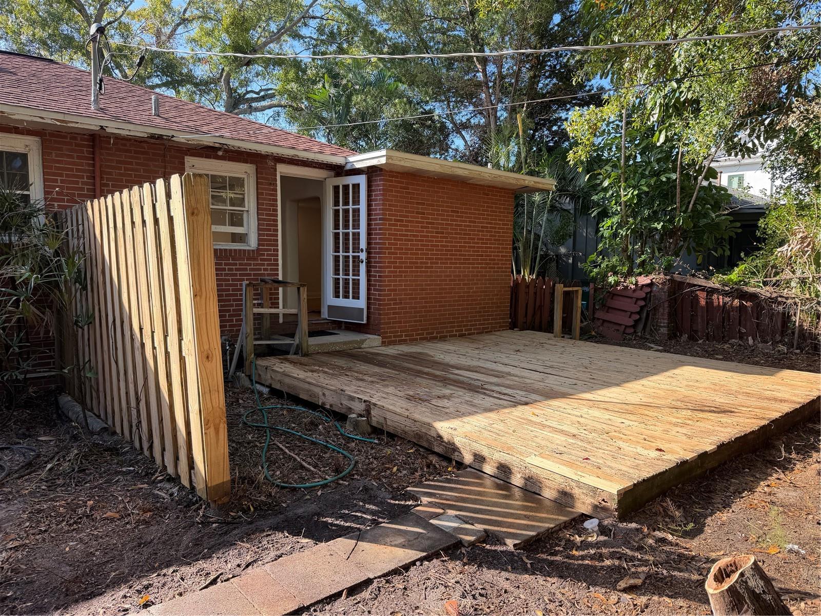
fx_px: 569
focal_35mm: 24
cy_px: 308
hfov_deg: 71.6
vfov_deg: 56.8
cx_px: 410
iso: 80
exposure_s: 1/708
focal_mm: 6.76
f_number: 1.78
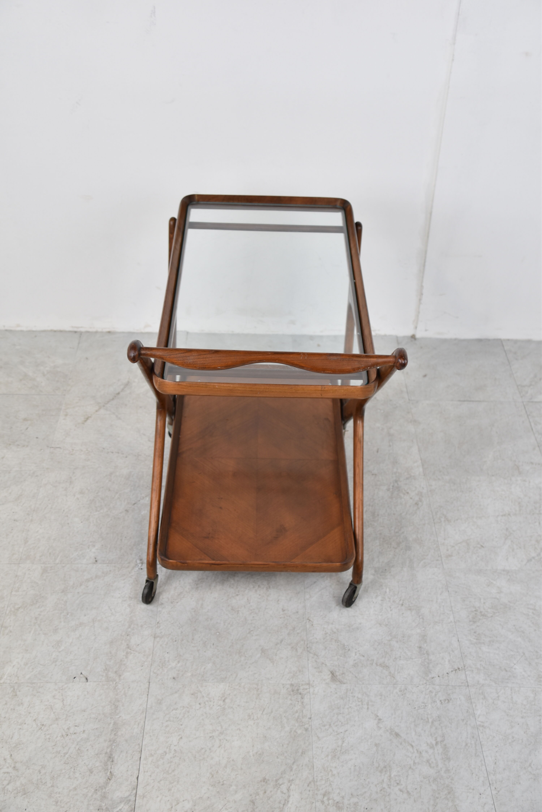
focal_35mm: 42
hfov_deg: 31.9
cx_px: 271
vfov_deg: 46.4
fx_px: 948
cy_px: 406
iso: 200
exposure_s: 1/50
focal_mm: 28
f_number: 4
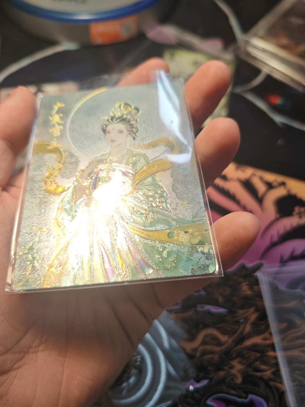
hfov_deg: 53.1
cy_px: 204
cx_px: 152
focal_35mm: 26
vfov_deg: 67.3
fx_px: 305
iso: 50
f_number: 1.6
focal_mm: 5.4
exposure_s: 1/100
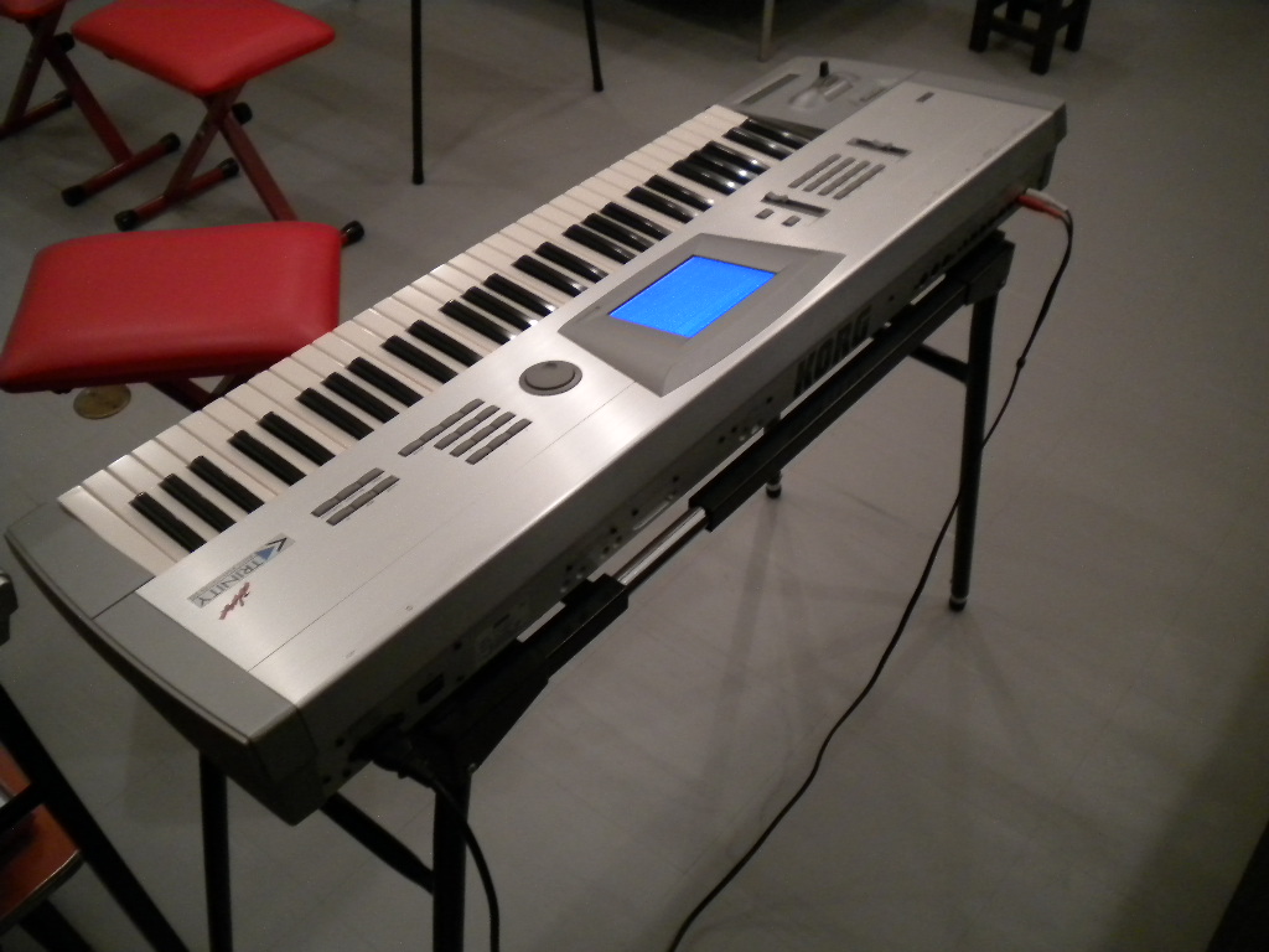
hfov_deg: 52.6
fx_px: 1283
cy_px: 476
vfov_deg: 40.7
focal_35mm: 35
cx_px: 634
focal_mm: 6.3
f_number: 3.1
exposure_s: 1/31.5
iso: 400
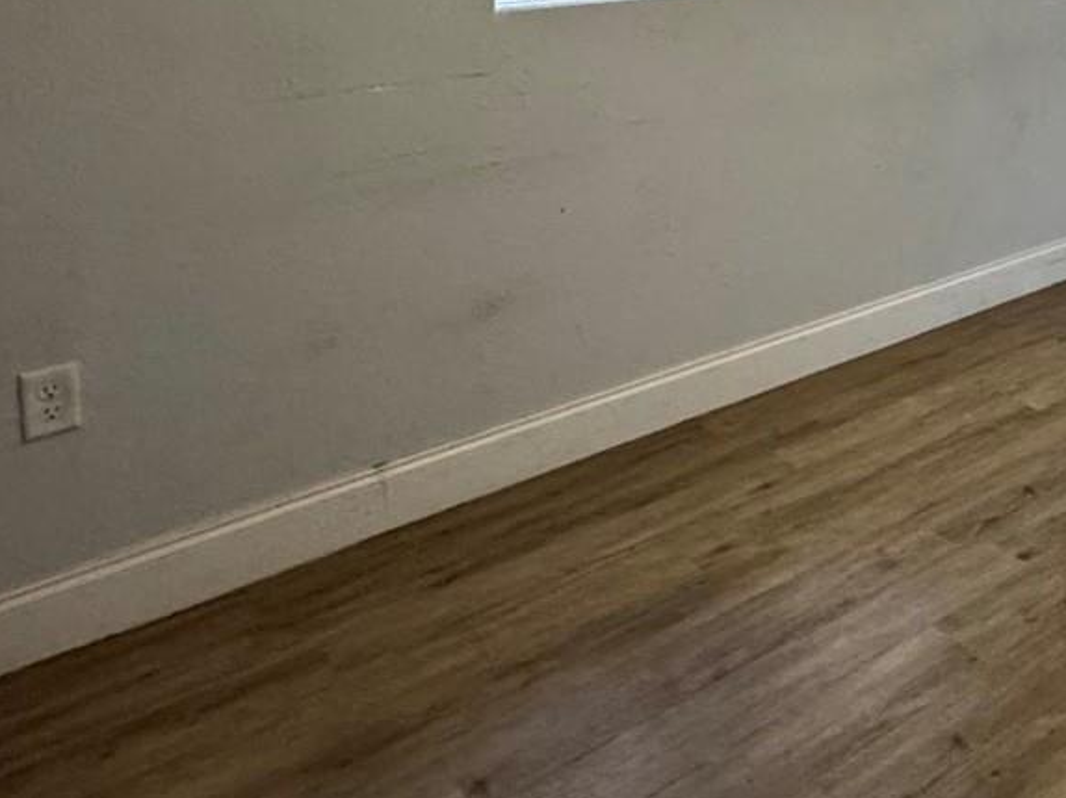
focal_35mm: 39
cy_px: -97
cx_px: 1110
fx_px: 1201
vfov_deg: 32.1
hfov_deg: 40.7
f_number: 2.2
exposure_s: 1/60
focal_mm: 2.22
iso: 320
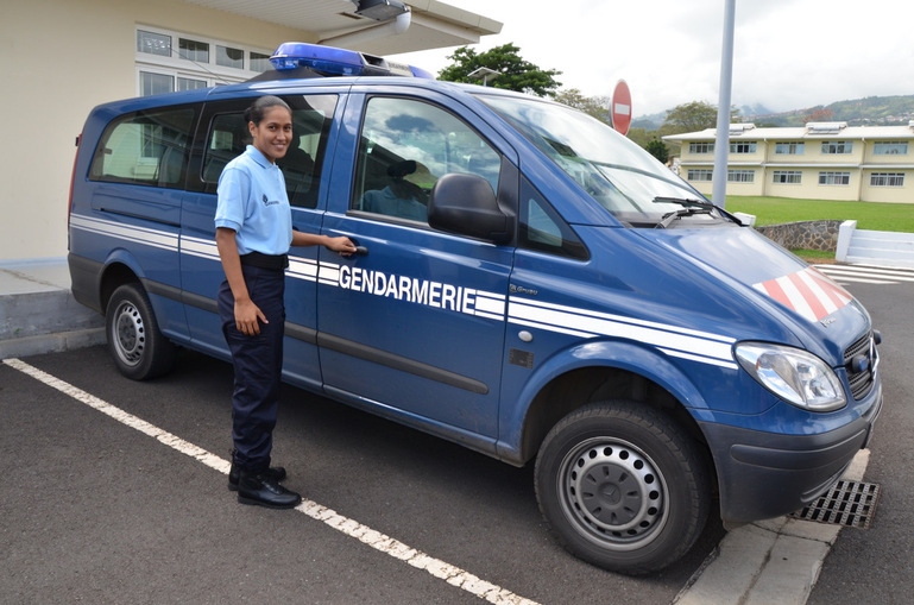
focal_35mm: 27
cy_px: 302
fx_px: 684
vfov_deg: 47.7
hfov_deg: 67.5
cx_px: 457
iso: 400
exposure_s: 1/250
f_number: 10
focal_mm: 18
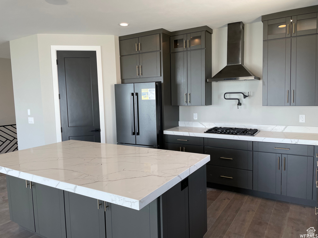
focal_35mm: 26
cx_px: 159
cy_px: 119
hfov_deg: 67.3
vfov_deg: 53.1
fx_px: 239
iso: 64
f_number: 1.6
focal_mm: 4.2
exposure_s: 1/120
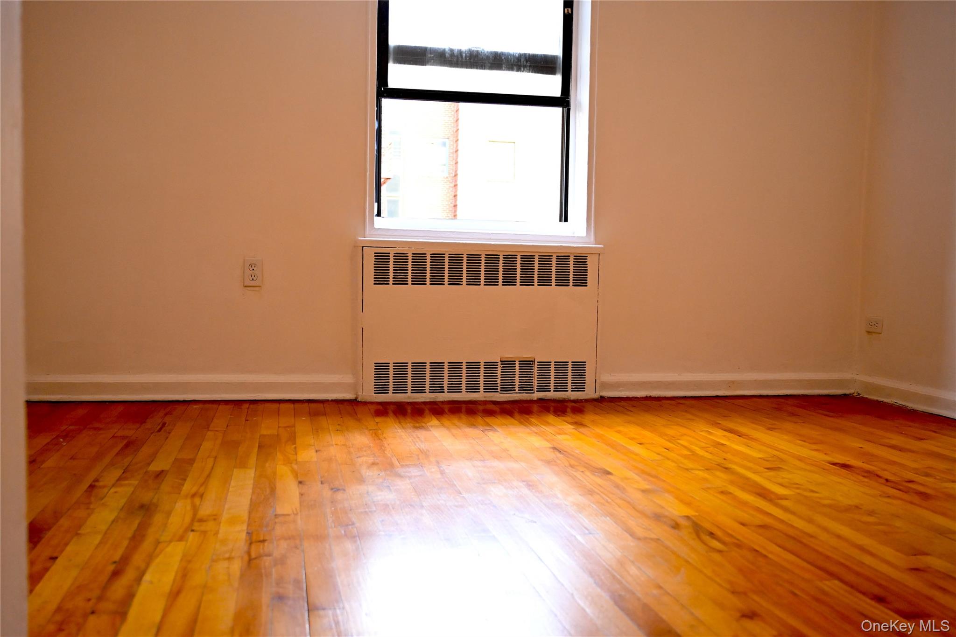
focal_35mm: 35
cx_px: 478
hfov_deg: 54.4
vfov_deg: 37.8
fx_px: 929
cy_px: 318
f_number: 4
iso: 3200
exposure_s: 1/250
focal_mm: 35
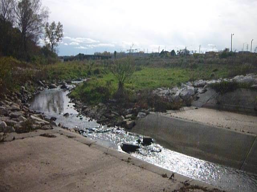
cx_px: 128
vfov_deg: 42.9
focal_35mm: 33
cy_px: 96
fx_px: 245
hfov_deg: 55.4
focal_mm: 5.5
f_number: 8
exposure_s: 1/800
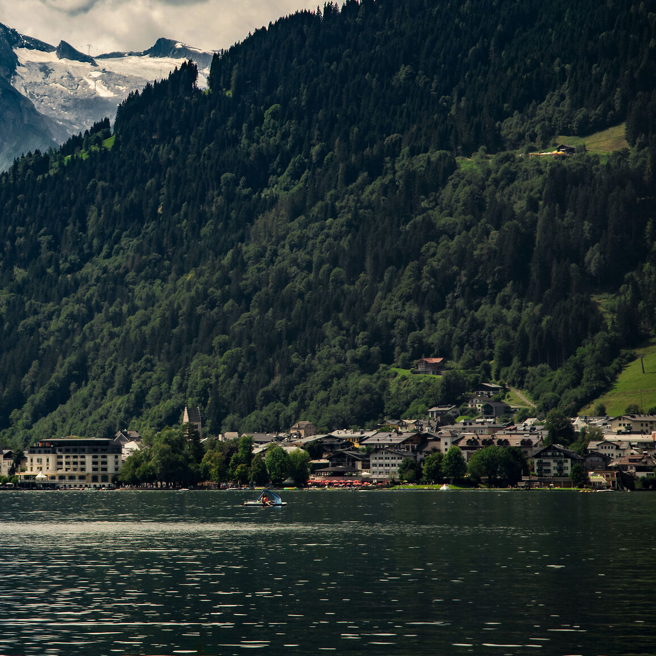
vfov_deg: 9.4
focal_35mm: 185
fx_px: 3966
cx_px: 19
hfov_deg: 9.4
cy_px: 239
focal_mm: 105
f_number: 5.6
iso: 200
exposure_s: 1/800
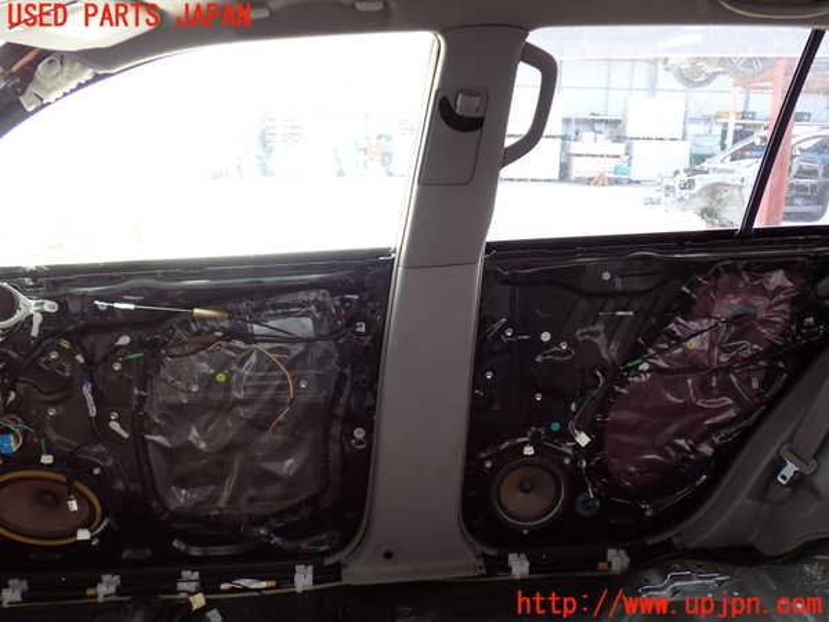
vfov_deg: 44.2
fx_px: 766
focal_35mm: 32
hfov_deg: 56.8
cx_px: 414
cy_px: 311
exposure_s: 1/50
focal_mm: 5.79
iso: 200
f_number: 2.4
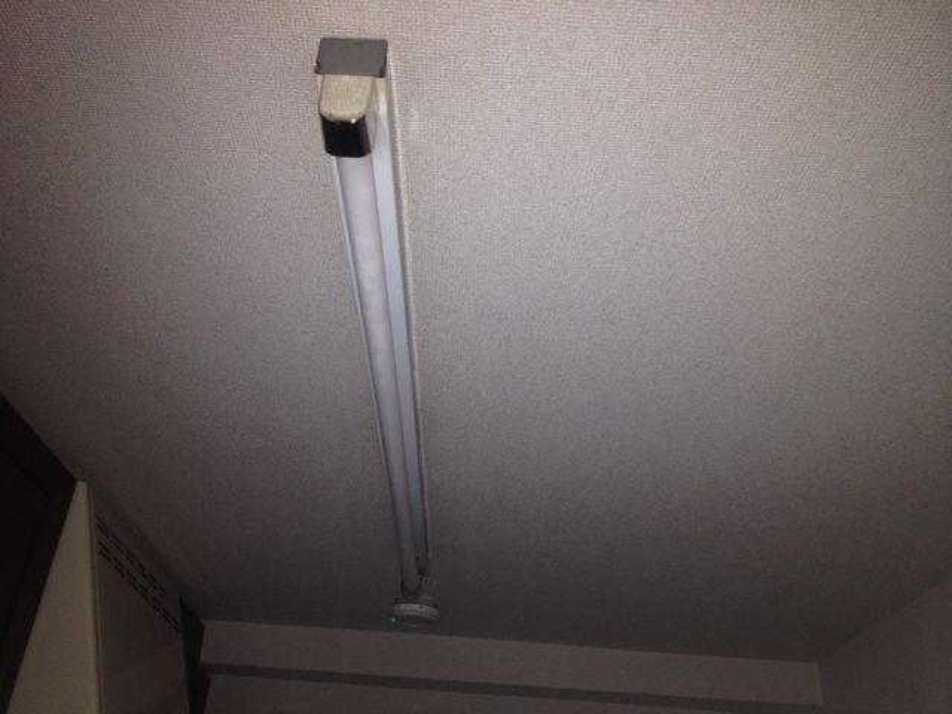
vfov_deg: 40.7
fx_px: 963
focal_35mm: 35
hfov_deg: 52.6
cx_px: 476
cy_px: 357
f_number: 2.4
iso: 80
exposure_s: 1/16
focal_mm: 4.28
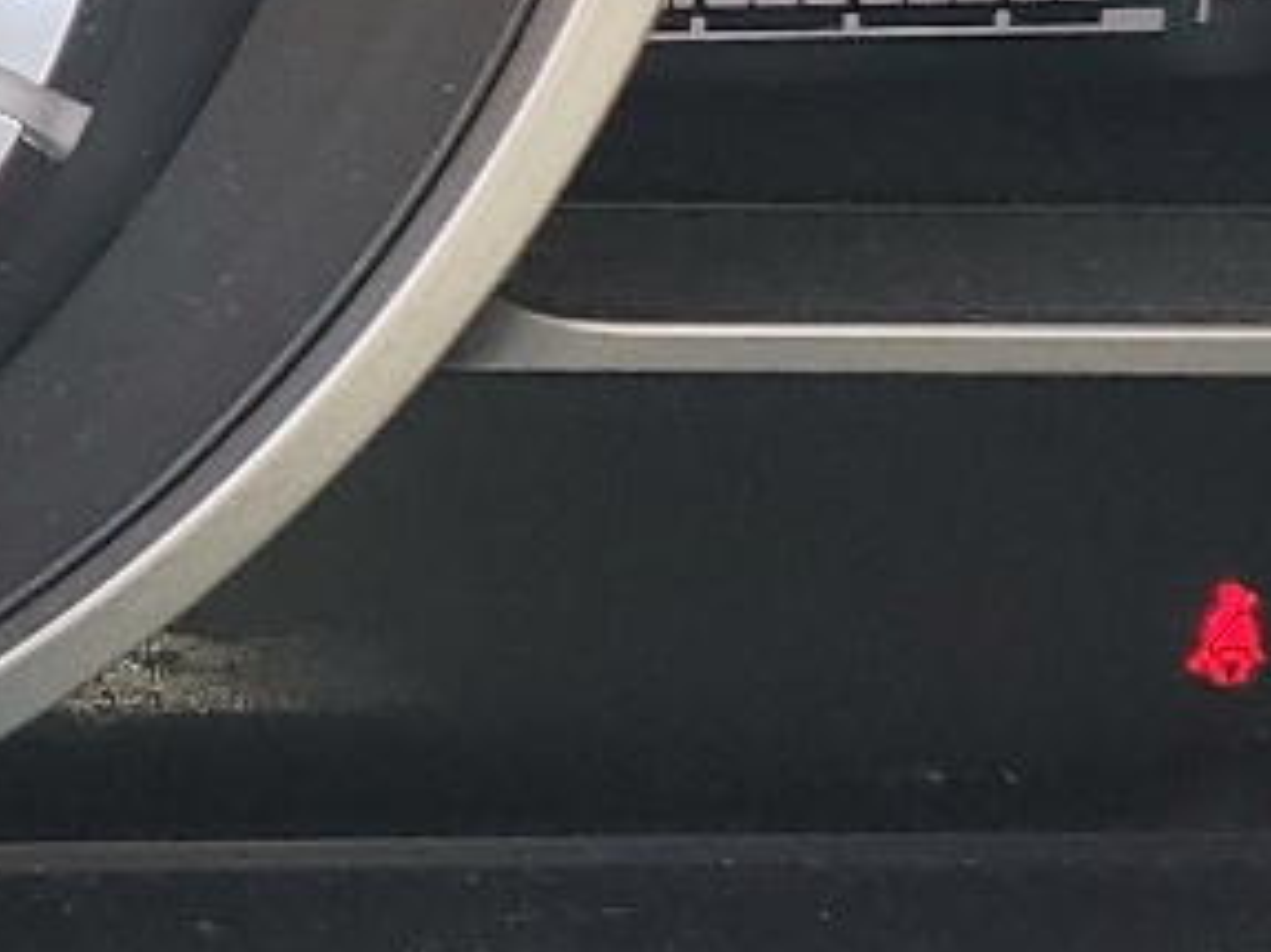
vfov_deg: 10.1
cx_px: -390
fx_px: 5322
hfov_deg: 13.1
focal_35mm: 145
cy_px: -27
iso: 50
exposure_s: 1/189
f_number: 1.5
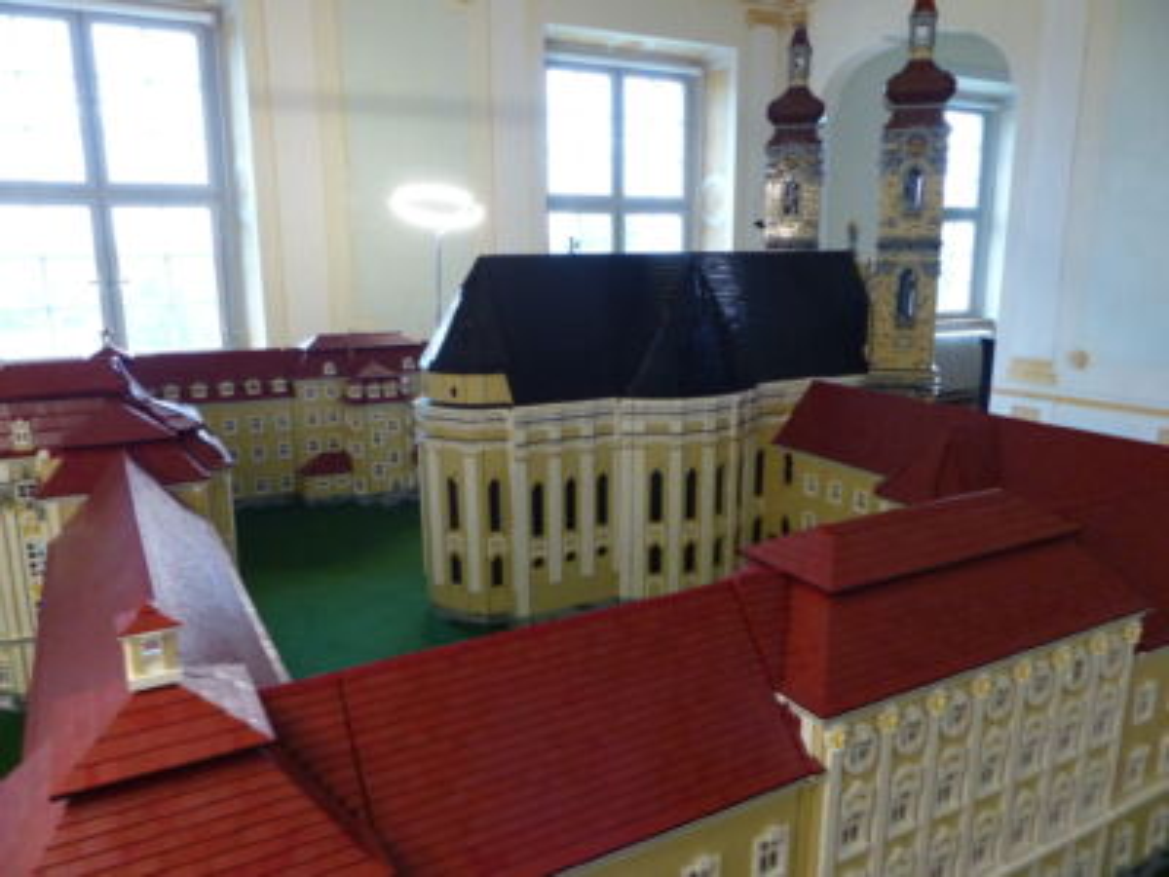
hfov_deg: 67.3
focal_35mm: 26
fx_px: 878
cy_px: 438
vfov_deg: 53.1
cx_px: 584
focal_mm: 4.5
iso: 400
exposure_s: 1/25
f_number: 2.8
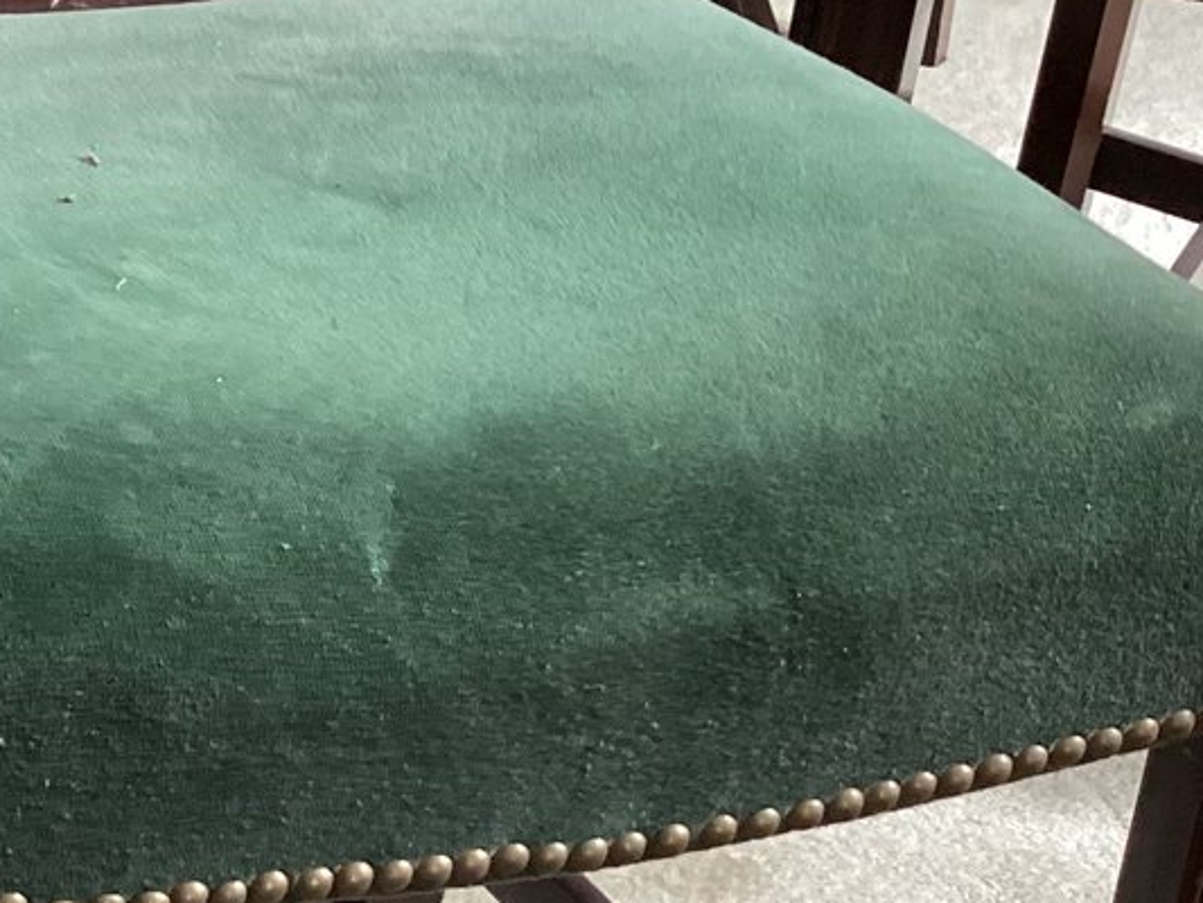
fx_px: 3059
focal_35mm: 88
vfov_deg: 16.5
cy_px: 863
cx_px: 202
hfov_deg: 21.9
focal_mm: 3.3
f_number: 2.4
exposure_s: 1/50
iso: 250
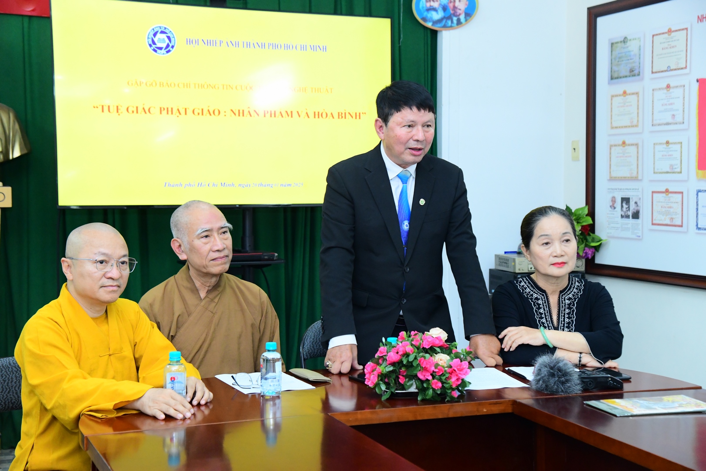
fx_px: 1137
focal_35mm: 58
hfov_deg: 34.5
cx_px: 353
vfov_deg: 23.4
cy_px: 236
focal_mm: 58
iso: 4000
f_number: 4.5
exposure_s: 1/160
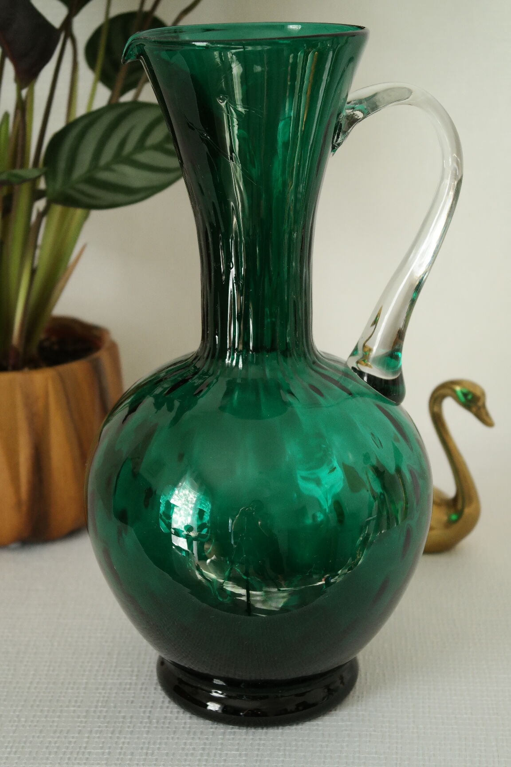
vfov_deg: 29.2
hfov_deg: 19.7
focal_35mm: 69
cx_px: 256
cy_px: 384
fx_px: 1469
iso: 800
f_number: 5.6
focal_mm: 45
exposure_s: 1/30
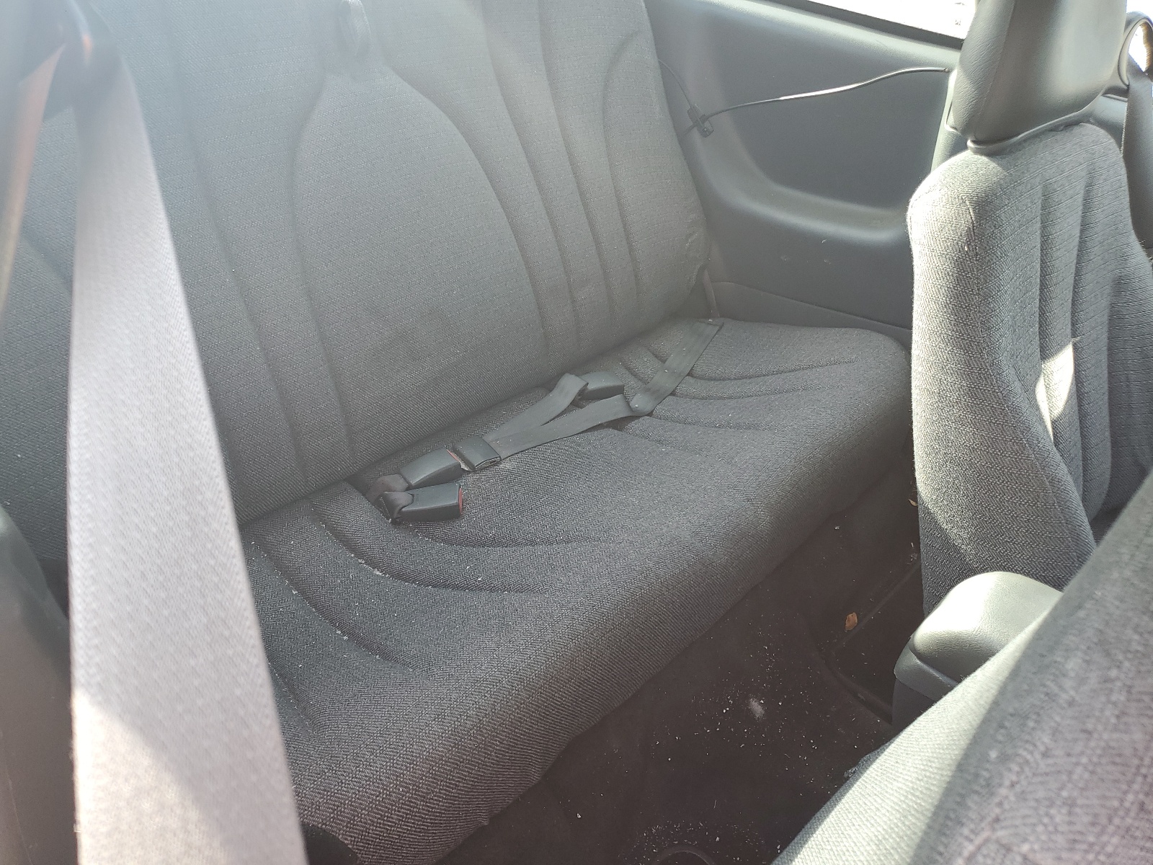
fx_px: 866
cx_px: 576
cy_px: 432
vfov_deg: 53.1
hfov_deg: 67.3
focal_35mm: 26
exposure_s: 1/185
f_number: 1.5
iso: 50
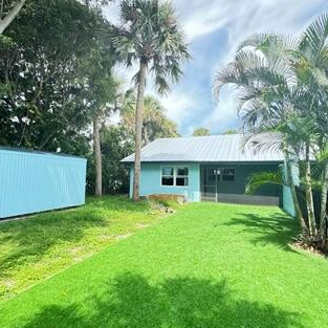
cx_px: 160
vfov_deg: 77.6
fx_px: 204
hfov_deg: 77.7
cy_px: 155
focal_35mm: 19
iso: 40
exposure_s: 1/190
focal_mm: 2.22
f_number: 2.2
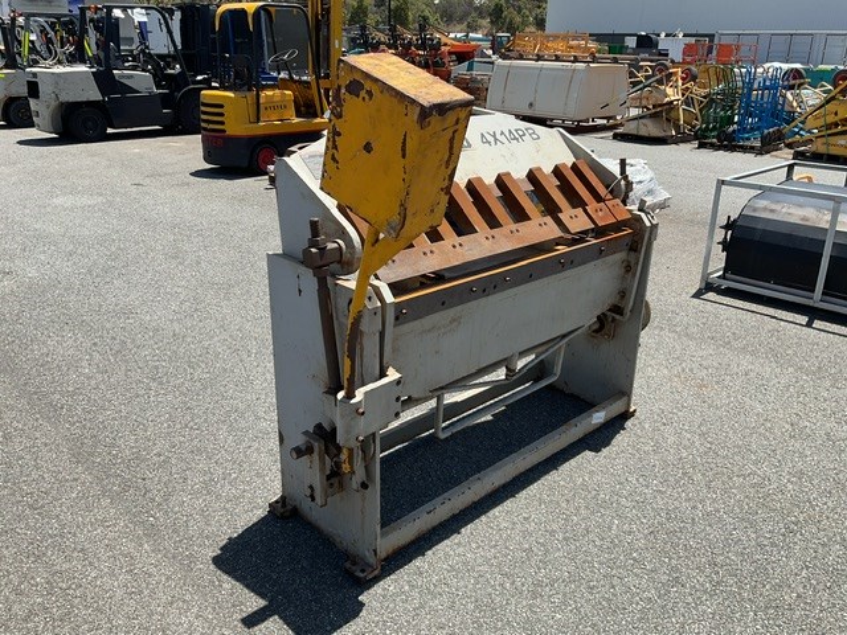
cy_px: 318
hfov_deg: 61.7
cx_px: 424
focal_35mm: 29
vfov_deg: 48.2
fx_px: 710
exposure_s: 1/1451
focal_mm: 3
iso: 16
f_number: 1.8
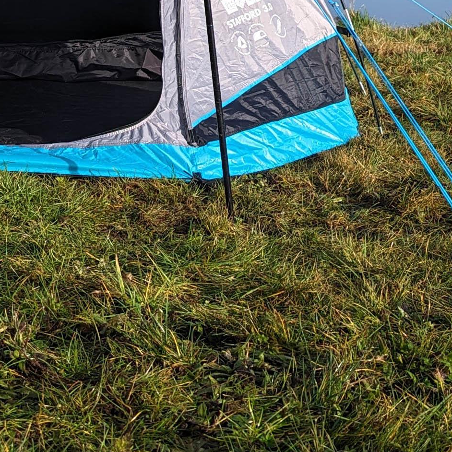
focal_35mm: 92
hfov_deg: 18.6
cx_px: 46
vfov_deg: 18.4
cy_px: -6
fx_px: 1359
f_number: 1.85
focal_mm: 6.81
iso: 39
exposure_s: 1/1230
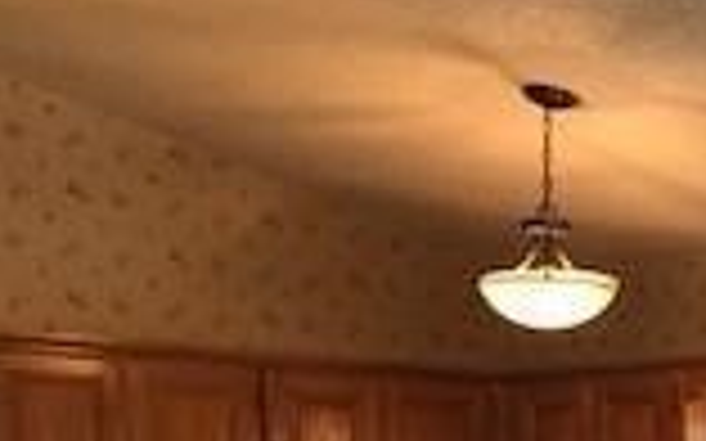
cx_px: 1291
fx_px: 2327
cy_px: 549
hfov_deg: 14.9
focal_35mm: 121
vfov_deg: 10.6
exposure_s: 1/40
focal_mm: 3.99
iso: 25
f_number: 1.8
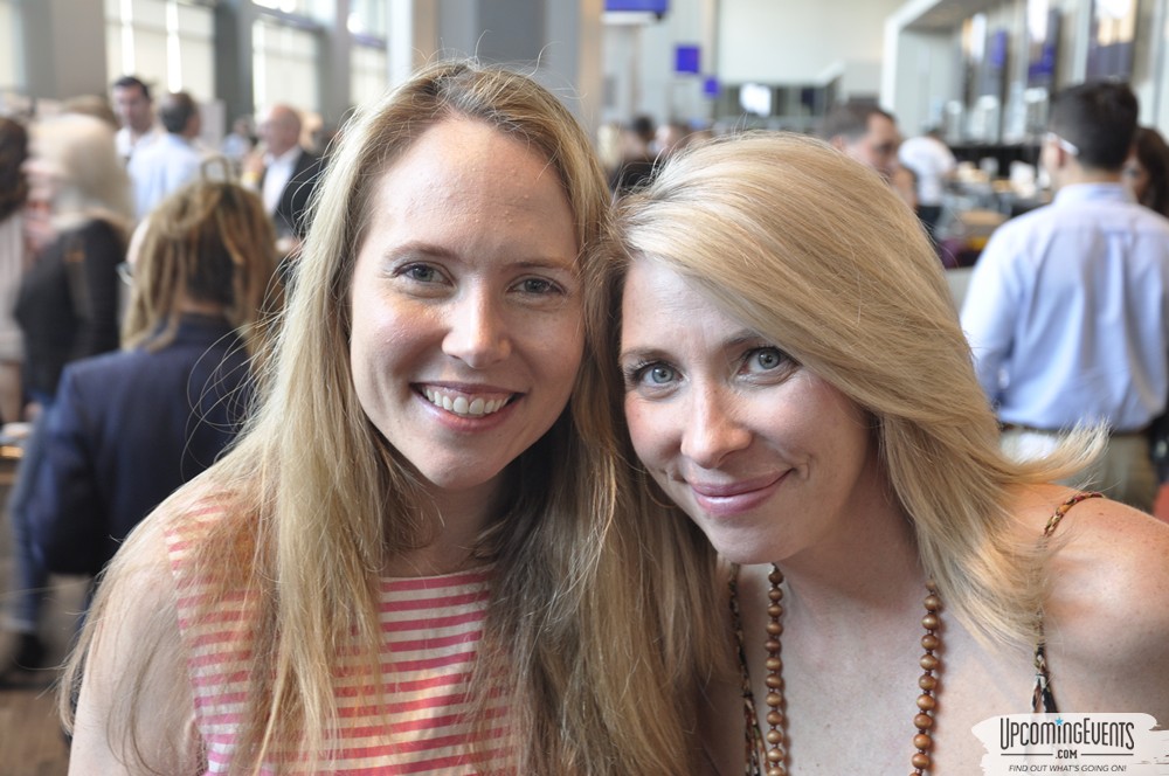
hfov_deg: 35.1
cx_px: 584
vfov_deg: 23.7
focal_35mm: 57
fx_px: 1848
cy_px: 388
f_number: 5
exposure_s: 1/10
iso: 400
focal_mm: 38
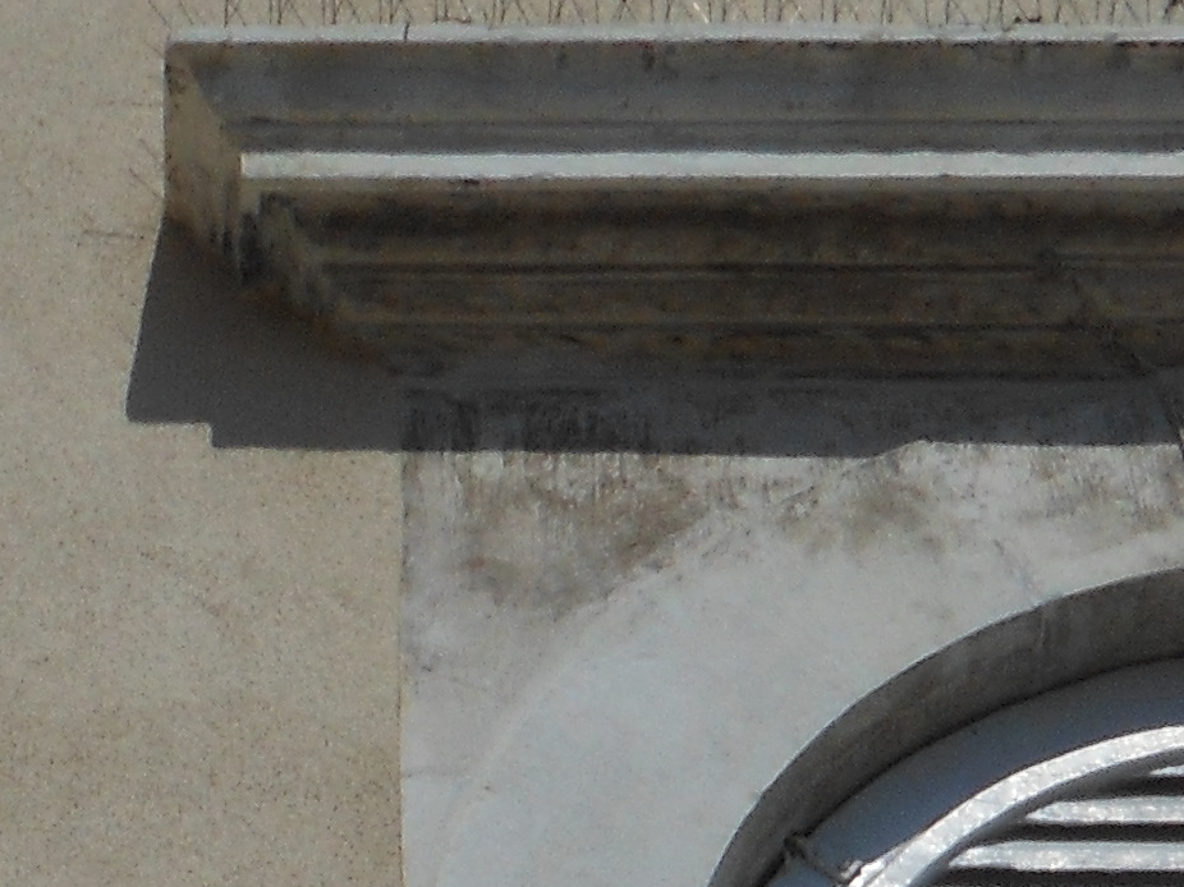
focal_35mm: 433
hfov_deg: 4.5
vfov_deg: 3.4
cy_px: 1903
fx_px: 14806
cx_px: -1300
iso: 80
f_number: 15
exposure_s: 1/250
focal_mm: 15.6
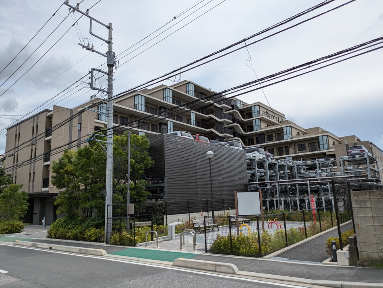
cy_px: 144
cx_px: 192
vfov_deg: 54.9
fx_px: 277
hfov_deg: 69.4
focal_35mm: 25
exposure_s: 1/2632
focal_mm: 5.43
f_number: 1.89
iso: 48
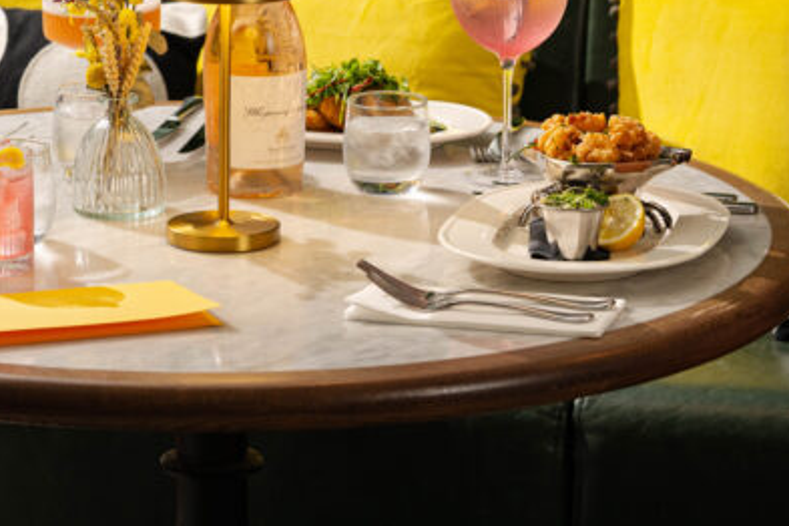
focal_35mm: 176
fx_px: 3857
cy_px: 20
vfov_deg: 7.8
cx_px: 235
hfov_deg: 11.7
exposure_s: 1/200
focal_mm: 90
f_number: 6.3
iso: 1000
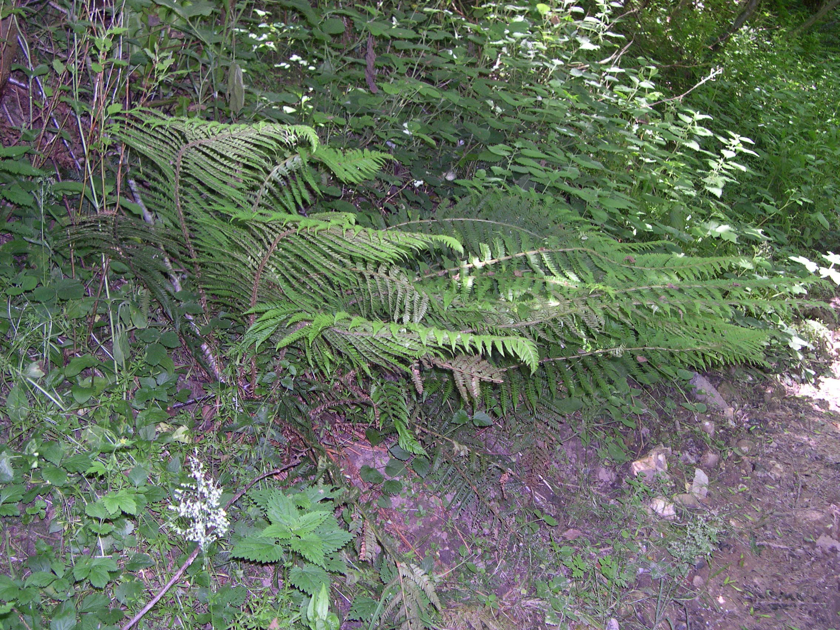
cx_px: 420
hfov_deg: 49.0
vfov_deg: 37.7
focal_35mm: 38
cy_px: 315
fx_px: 922
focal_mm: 8
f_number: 2.8
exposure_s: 1/60
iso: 198
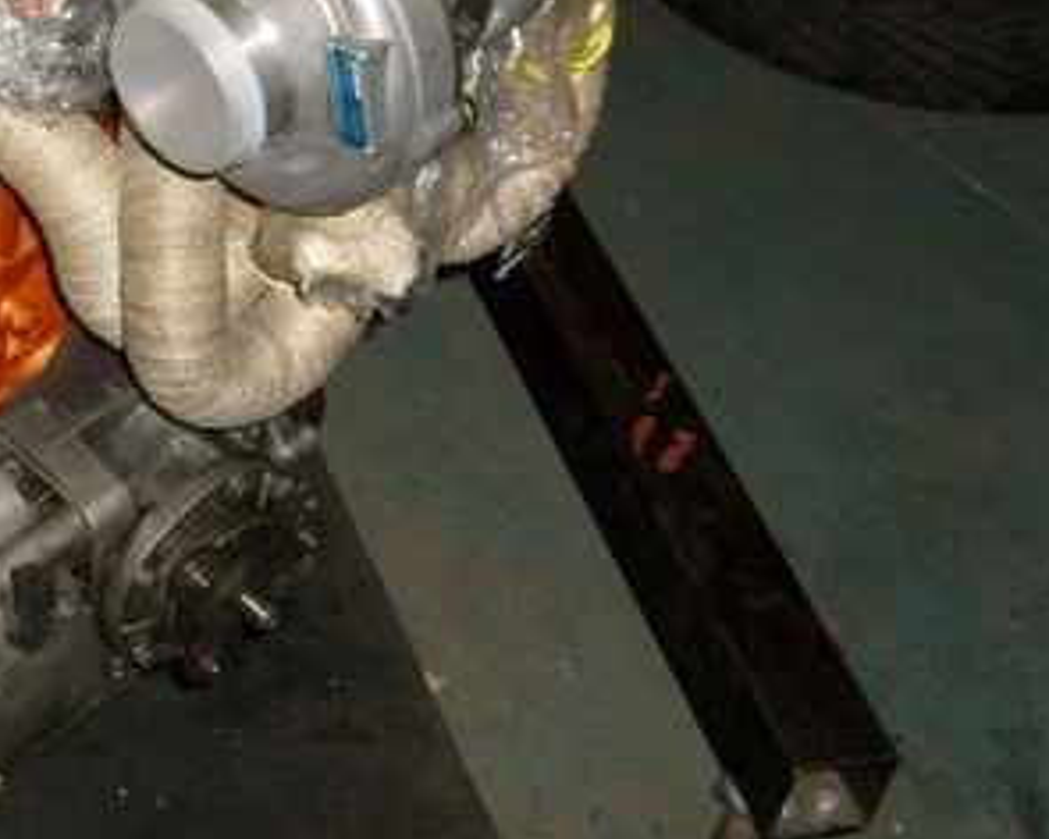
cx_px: -71
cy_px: 416
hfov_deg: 24.2
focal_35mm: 74
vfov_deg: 20.7
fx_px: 2297
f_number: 2.8
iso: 100
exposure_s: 1/45
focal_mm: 5.8
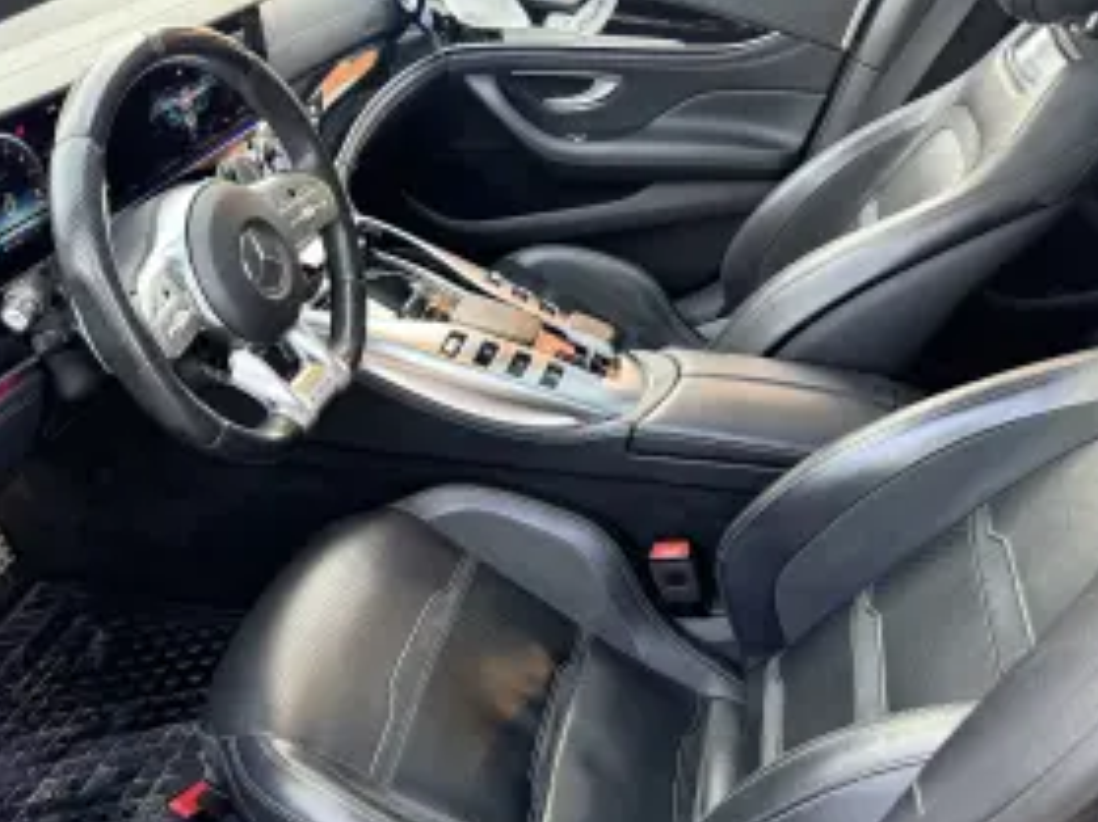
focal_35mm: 31
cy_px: 464
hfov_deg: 57.9
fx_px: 983
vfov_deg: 45.3
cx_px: 433
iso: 200
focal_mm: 6.76
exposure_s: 1/124
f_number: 1.78
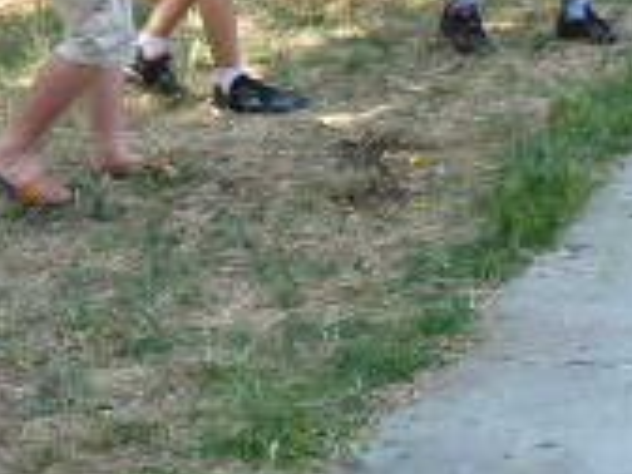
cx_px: 835
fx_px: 1881
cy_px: -23
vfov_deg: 14.1
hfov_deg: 17.8
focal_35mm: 103
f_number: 3.6
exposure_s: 1/100
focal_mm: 4.8
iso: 100
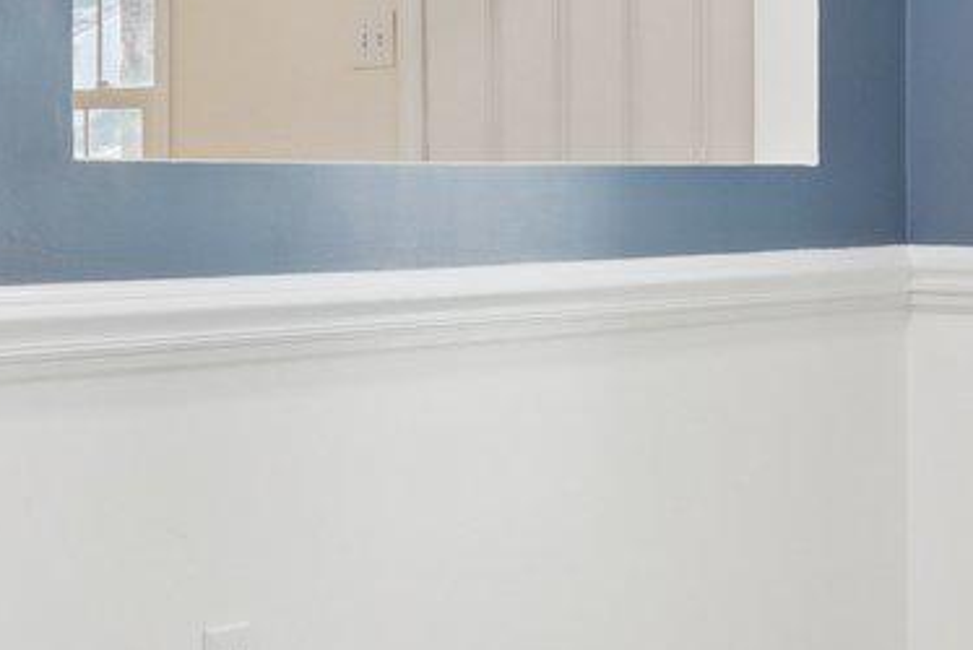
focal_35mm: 93
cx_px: 624
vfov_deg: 14.7
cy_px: 191
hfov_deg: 21.8
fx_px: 2515
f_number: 8
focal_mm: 17
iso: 640
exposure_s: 1/40
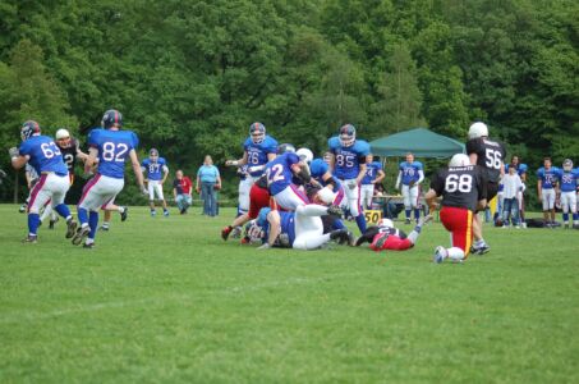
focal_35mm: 123
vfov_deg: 11.1
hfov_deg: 16.7
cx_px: 290
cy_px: 192
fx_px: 1974
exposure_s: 1/1000
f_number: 4
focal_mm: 82
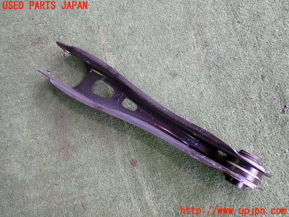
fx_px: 250
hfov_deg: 60.0
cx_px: 144
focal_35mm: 30
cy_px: 108
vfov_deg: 46.8
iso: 200
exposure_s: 1/50
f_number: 2.3
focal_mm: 5.4
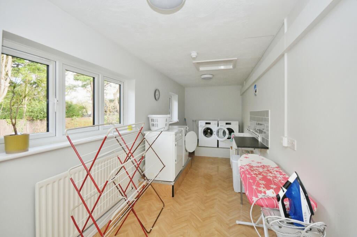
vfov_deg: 77.2
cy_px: 118
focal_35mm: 15
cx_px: 178
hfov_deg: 100.5
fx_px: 149
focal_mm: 10
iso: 500
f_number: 6.3
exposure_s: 1/60
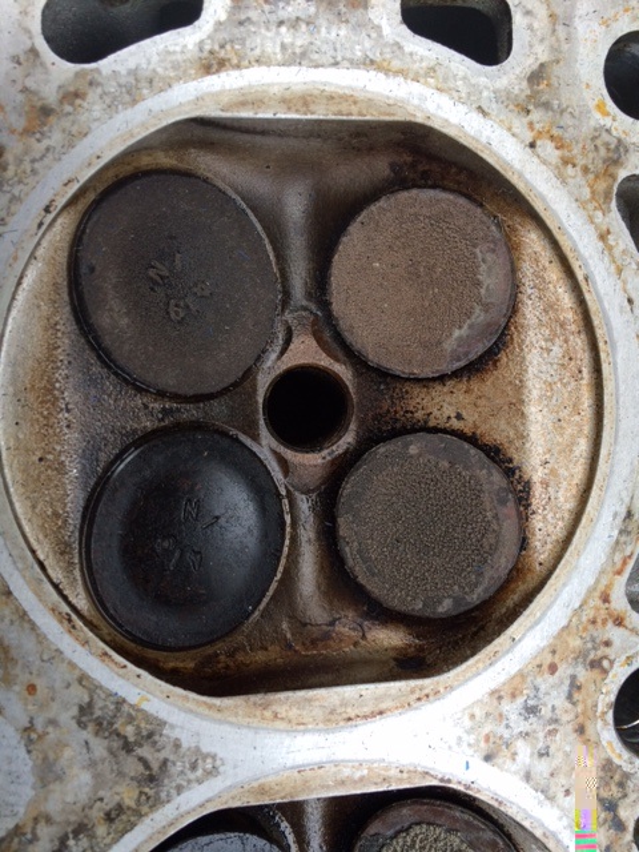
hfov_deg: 48.2
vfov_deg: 61.7
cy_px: 426
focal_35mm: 29
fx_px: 714
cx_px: 320
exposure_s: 1/120
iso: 64
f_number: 2.2
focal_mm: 4.15
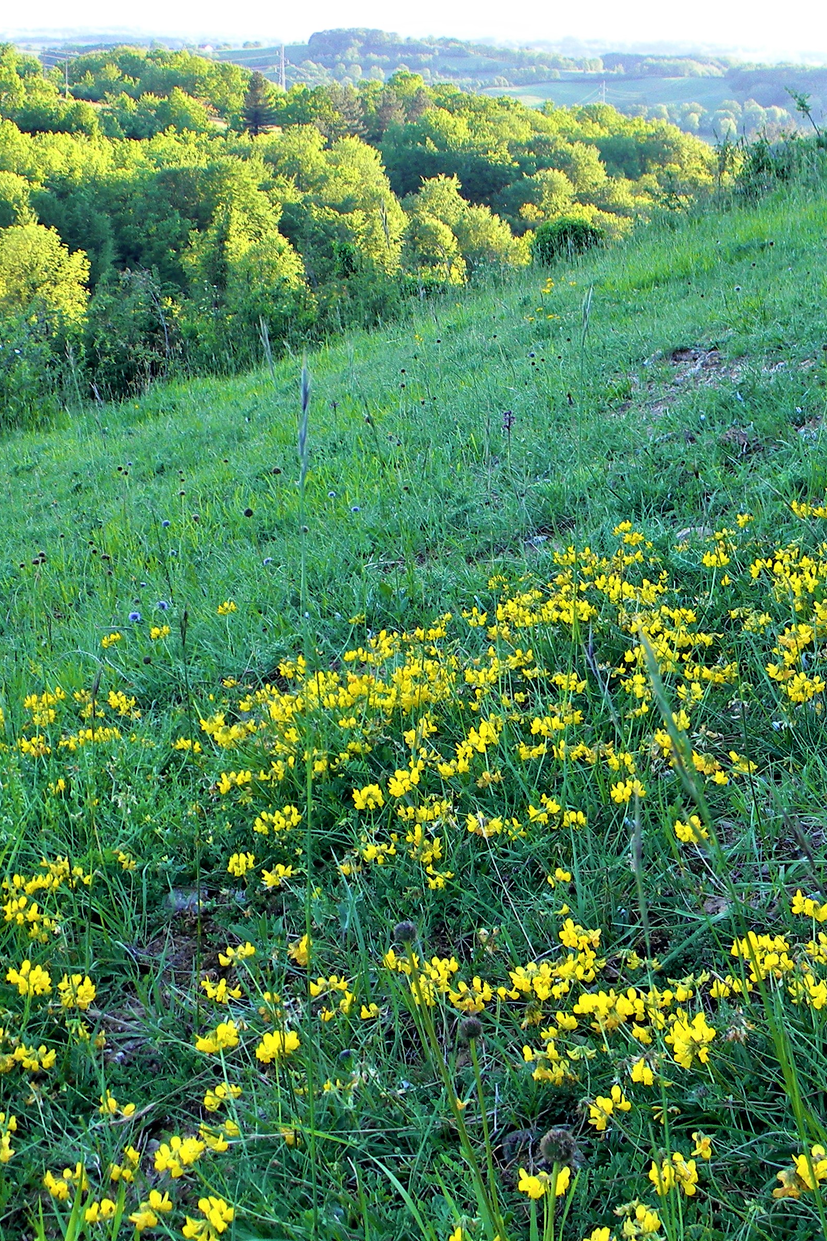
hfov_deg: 22.6
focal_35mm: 60
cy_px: 544
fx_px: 2068
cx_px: 457
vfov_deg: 33.4
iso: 80
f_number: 3.7
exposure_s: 1/49
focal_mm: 6.4
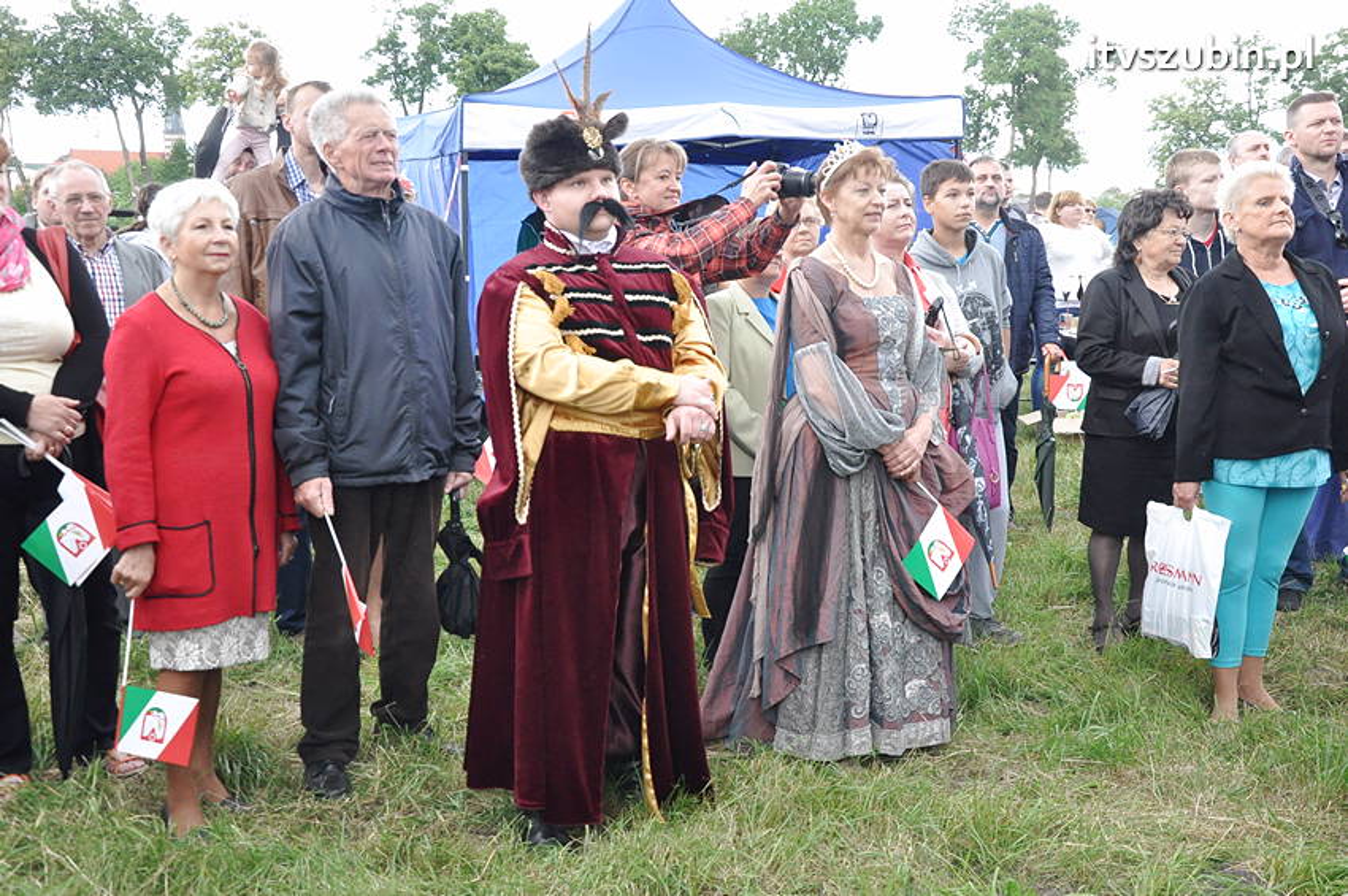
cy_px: 448
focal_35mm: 42
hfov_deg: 46.4
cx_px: 674
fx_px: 1571
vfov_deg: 31.8
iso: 1250
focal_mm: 28
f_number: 8
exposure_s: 1/160
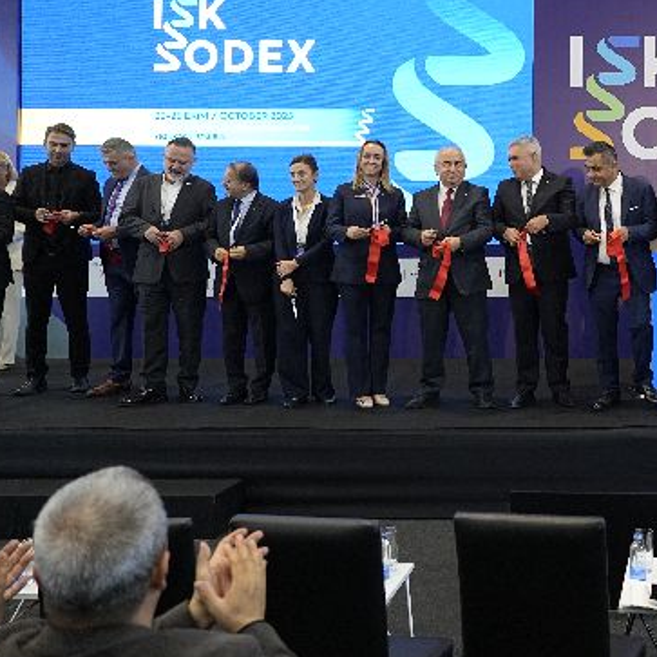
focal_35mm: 45
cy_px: 204
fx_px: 966
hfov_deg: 33.4
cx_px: 700
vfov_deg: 37.0
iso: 2000
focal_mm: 24
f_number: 3.5
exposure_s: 1/160
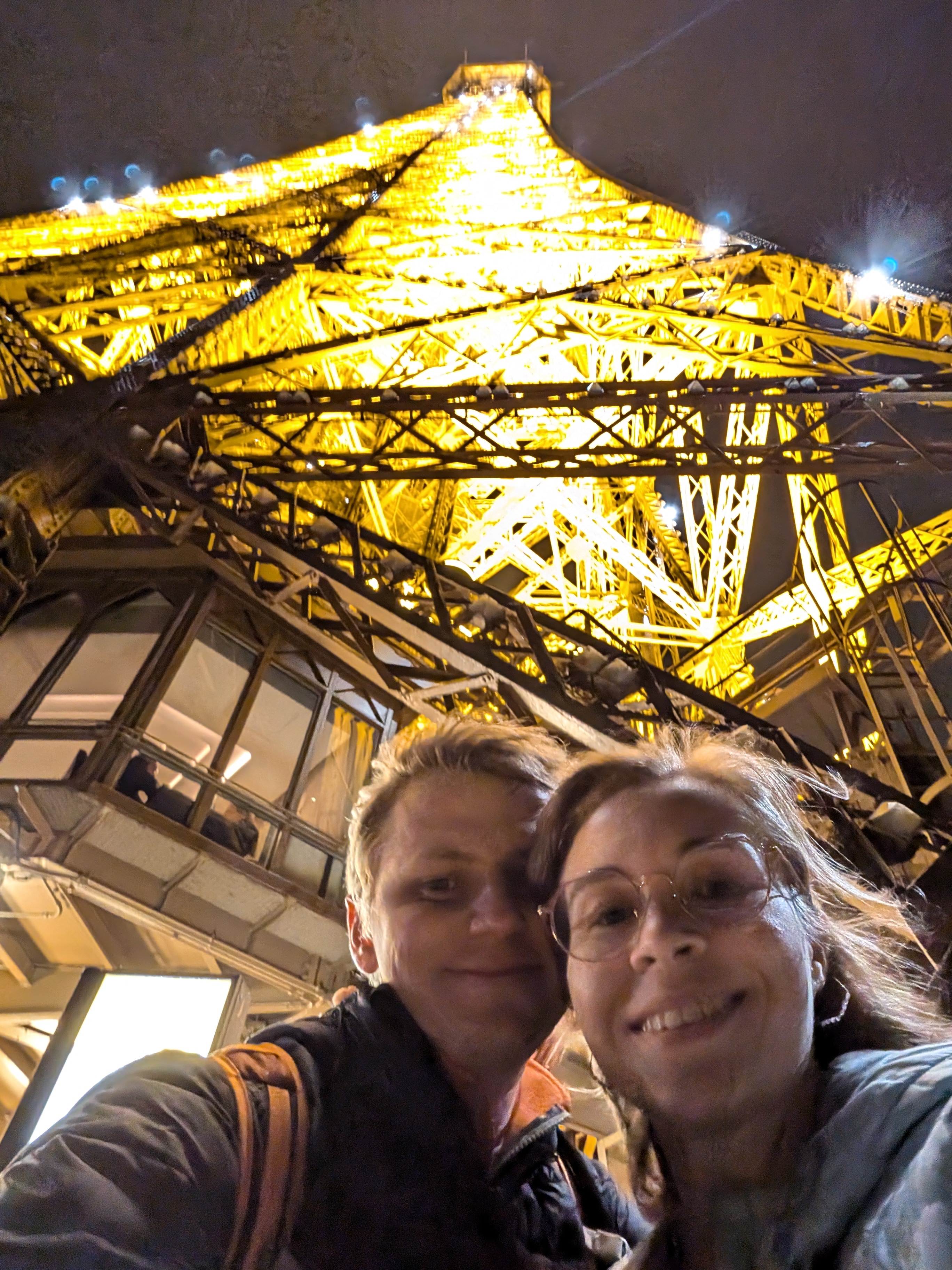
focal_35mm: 21
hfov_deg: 63.4
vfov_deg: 79.0
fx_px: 770
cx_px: 476
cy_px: 635
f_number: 2.2
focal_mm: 2.74
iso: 540
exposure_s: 1/16.7
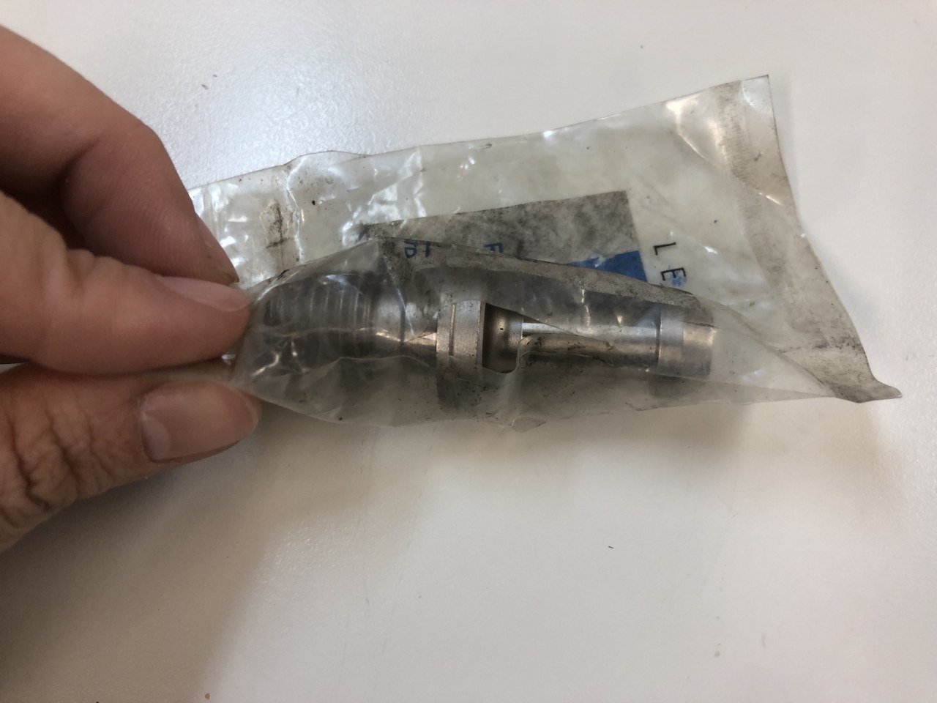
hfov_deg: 63.4
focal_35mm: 28
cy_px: 352
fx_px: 758
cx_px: 468
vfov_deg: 49.7
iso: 40
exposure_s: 1/33
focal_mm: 3.99
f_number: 1.8
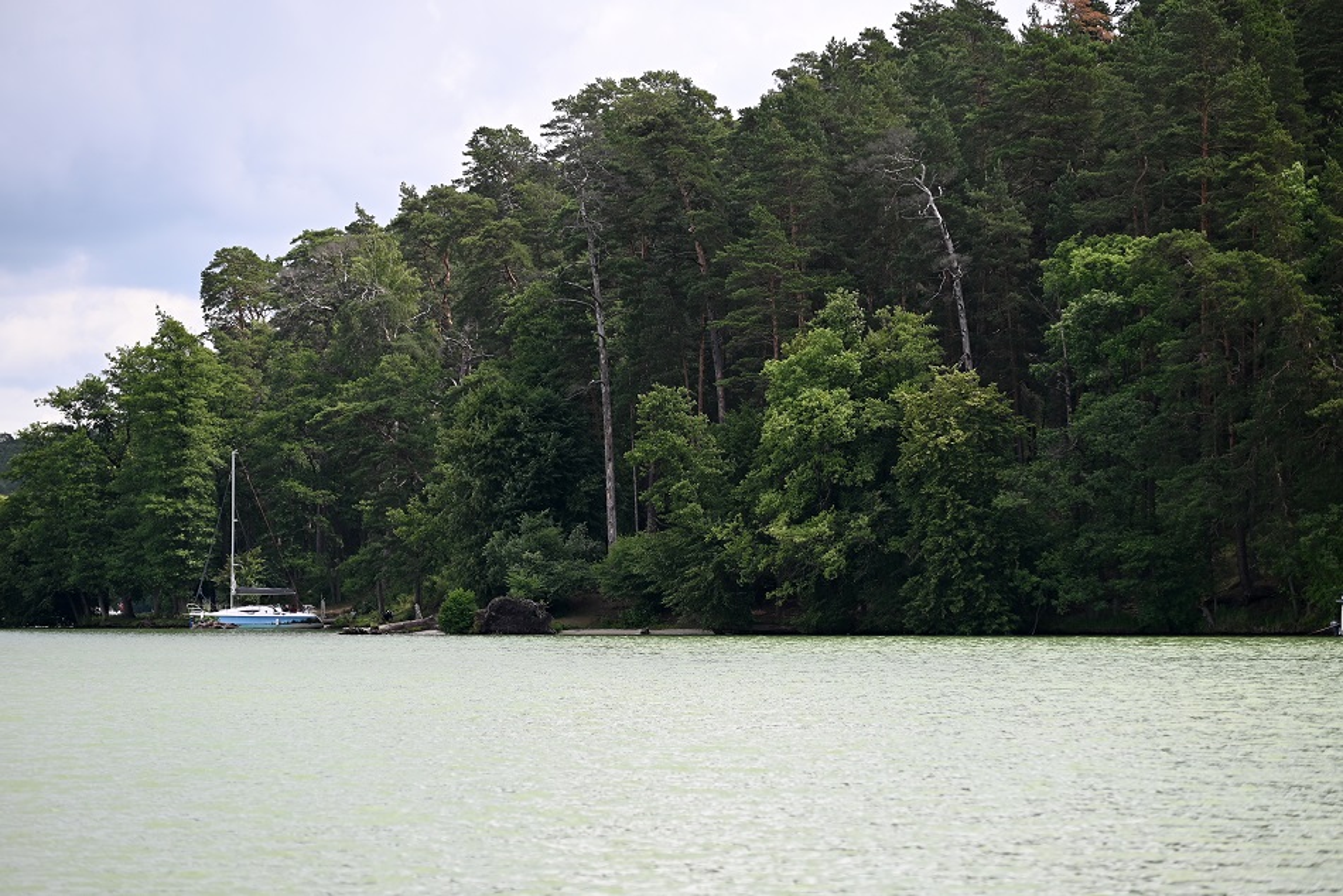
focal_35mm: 140
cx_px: 672
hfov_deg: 14.6
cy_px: 448
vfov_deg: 9.8
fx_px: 5224
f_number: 4.8
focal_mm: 140
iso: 220
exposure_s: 1/1000
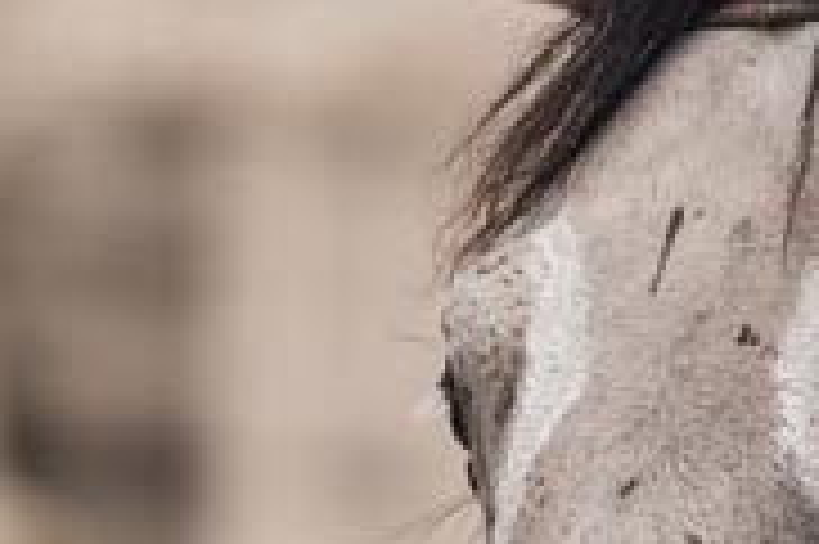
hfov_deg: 3.6
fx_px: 13092
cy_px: 299
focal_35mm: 576
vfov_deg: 2.4
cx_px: 945
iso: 400
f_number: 3.2
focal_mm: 140
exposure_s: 1/500
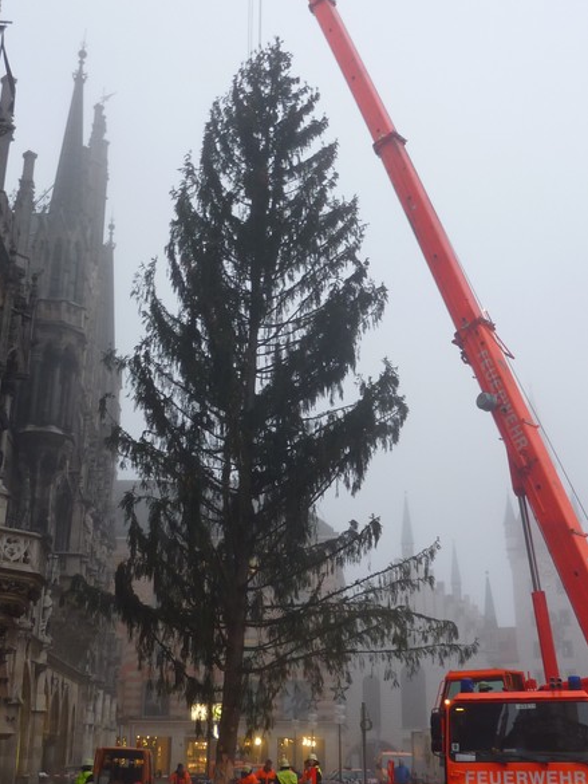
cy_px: 398
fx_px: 928
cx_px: 288
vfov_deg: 45.8
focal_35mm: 41
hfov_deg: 35.1
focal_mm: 4.1
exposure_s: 1/8
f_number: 3.3
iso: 80
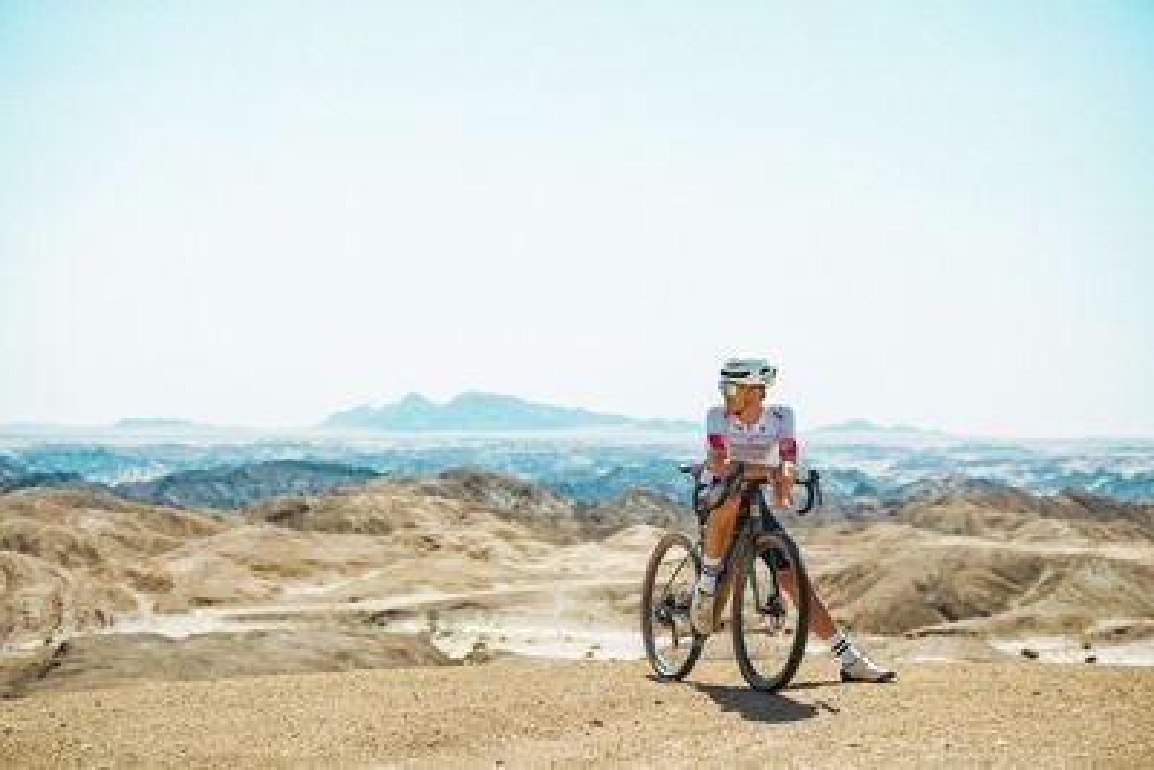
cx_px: 577
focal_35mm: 70
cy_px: 385
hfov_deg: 28.8
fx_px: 2245
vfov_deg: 19.5
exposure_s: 1/2000
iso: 100
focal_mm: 70
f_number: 3.5
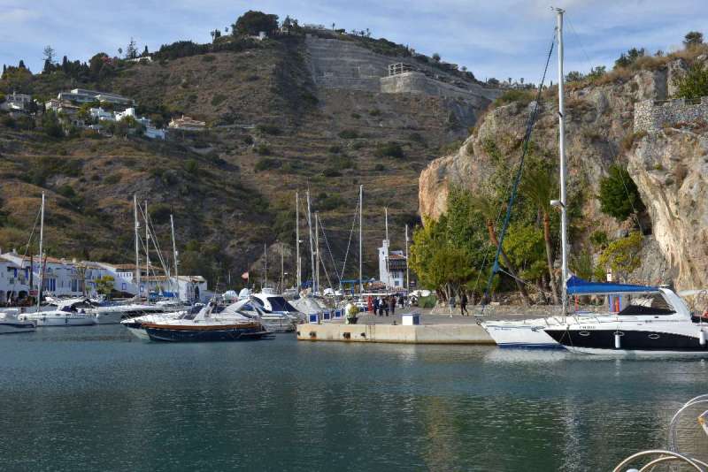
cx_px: 354
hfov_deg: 39.6
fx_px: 984
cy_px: 236
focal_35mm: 50
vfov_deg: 27.0
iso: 250
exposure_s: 1/320
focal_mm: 50
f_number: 16
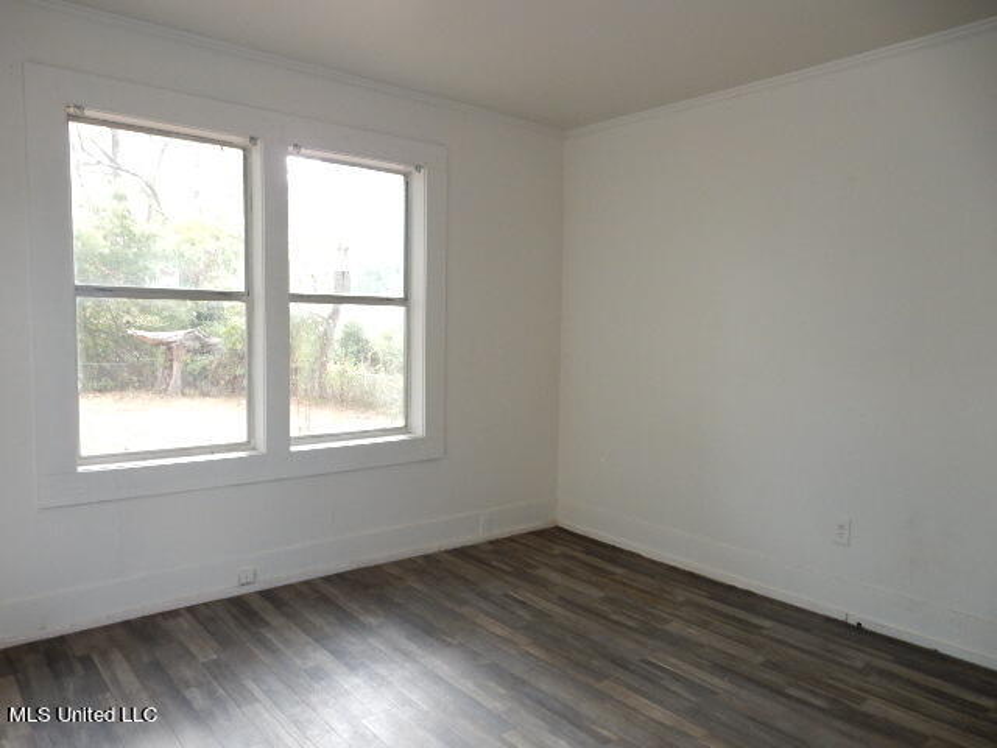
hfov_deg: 69.4
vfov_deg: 54.9
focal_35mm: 25
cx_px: 498
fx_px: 720
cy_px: 374
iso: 125
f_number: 3.7
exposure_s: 1/30
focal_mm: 4.5
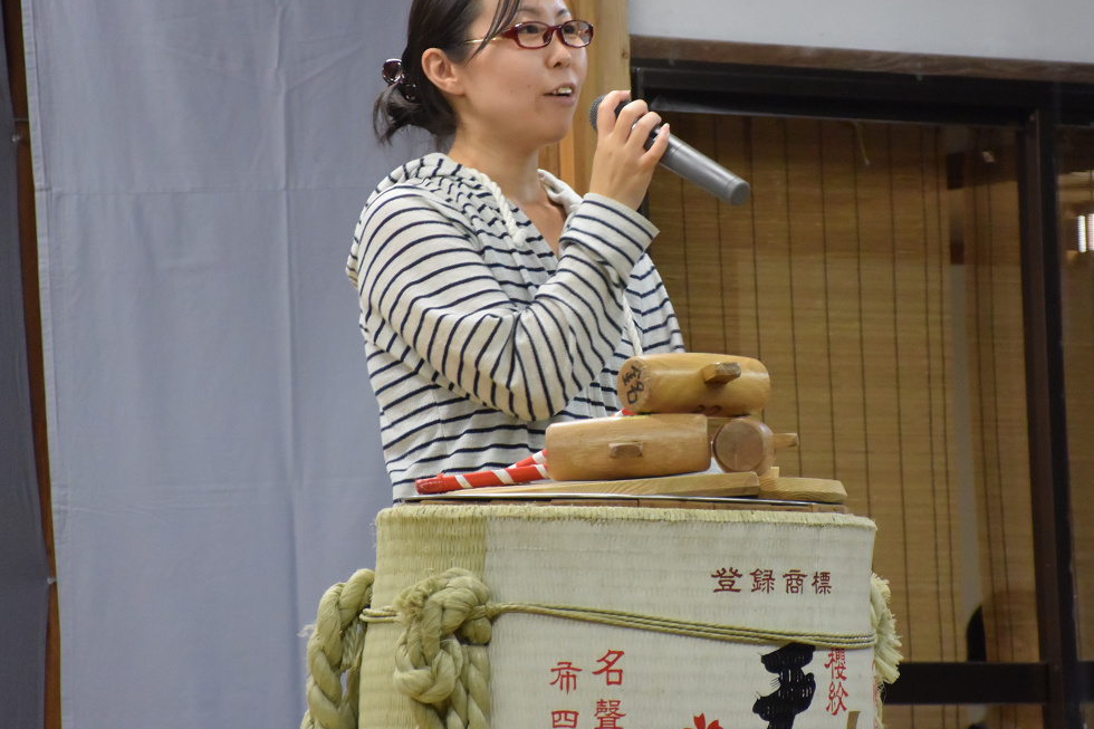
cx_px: 643
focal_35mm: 226
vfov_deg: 6.1
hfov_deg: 9.1
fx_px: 6866
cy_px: 284
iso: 1600
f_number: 5.6
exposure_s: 1/30
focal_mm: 64.3
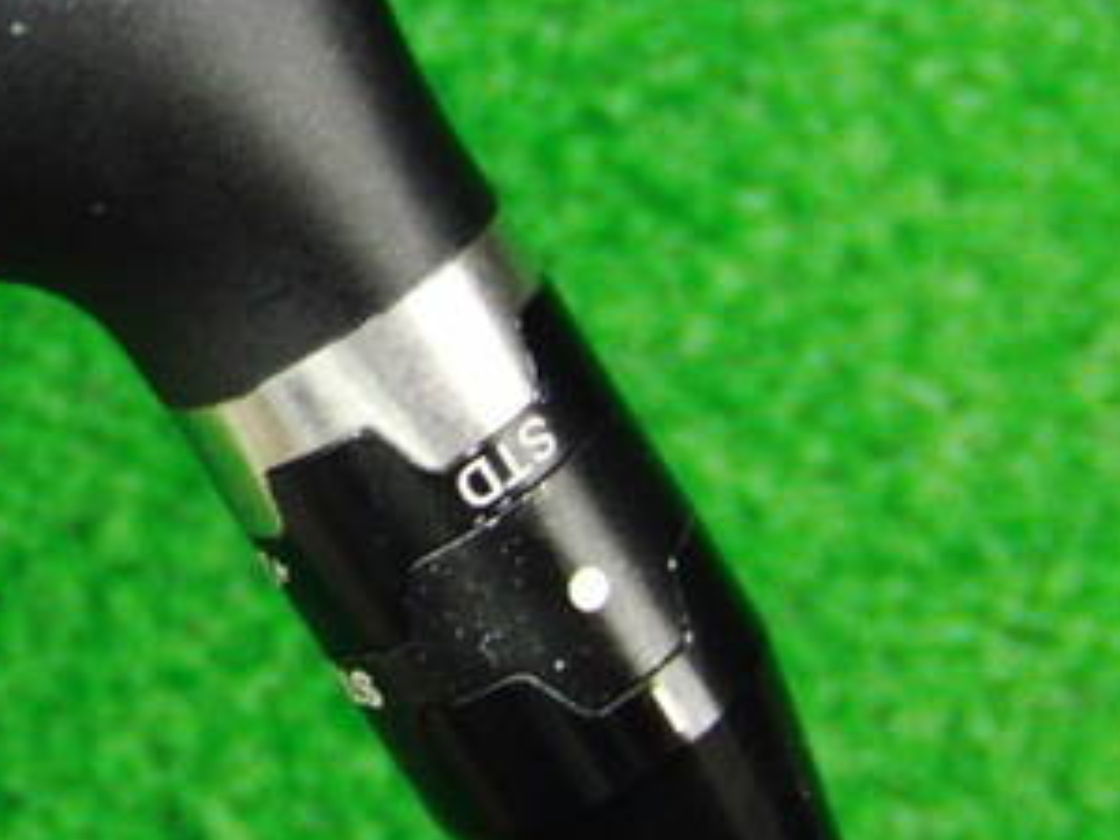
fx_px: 2556
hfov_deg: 23.7
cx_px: 7
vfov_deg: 18.4
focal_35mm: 79
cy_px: 134
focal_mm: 6.42
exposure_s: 1/15
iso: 400
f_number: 3.6
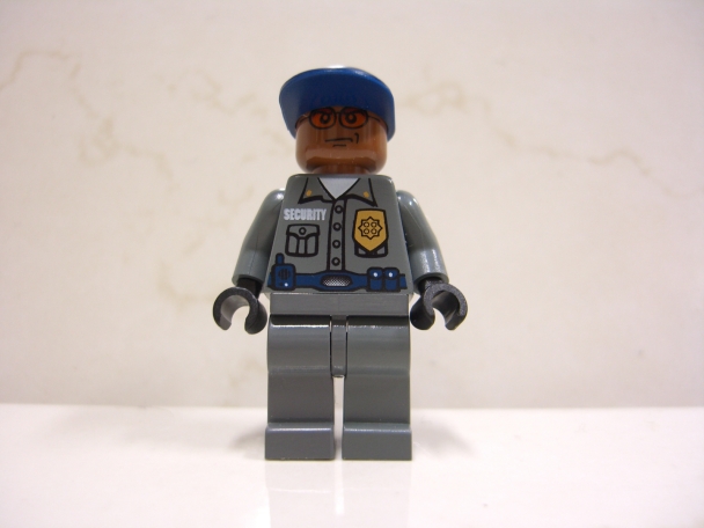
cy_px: 264
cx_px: 352
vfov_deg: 37.7
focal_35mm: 38
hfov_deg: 49.0
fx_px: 773
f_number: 2.8
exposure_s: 1/8
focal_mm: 7.9
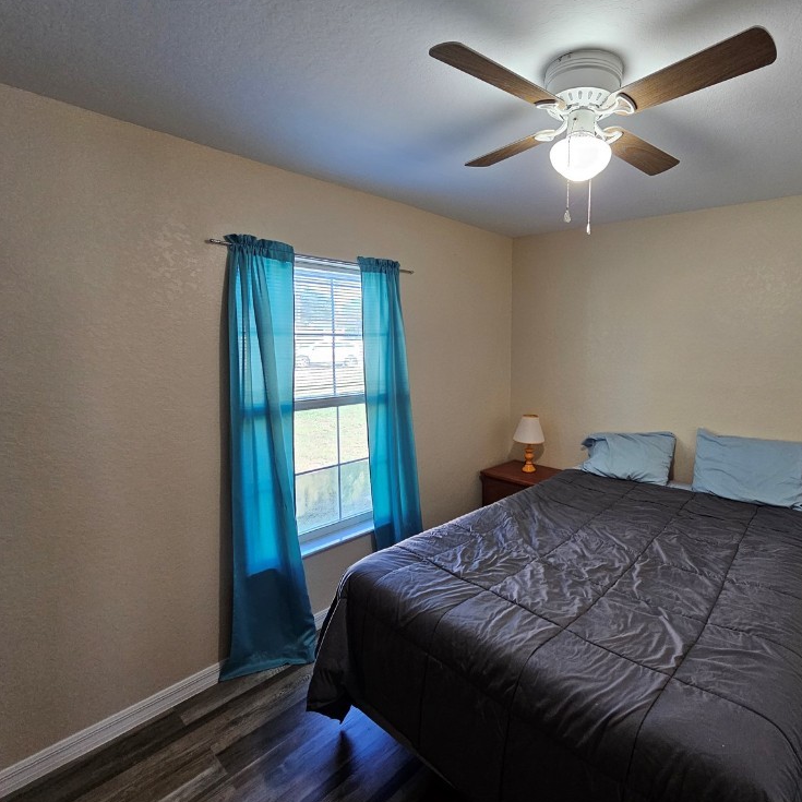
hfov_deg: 85.6
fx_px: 419
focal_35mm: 16
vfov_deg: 87.4
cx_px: 504
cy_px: 388
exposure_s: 1/60
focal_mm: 2.2
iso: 200
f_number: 2.2
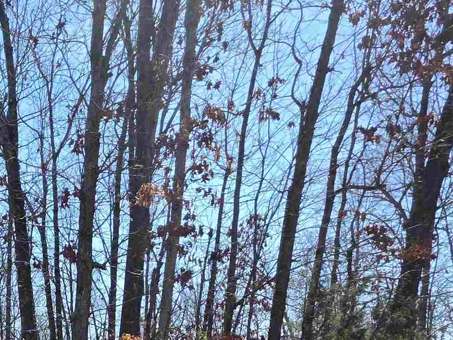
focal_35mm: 41
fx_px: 537
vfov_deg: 26.2
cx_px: -60
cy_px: 504
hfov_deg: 37.3
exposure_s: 1/880
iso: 40
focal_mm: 2.2
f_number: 1.9
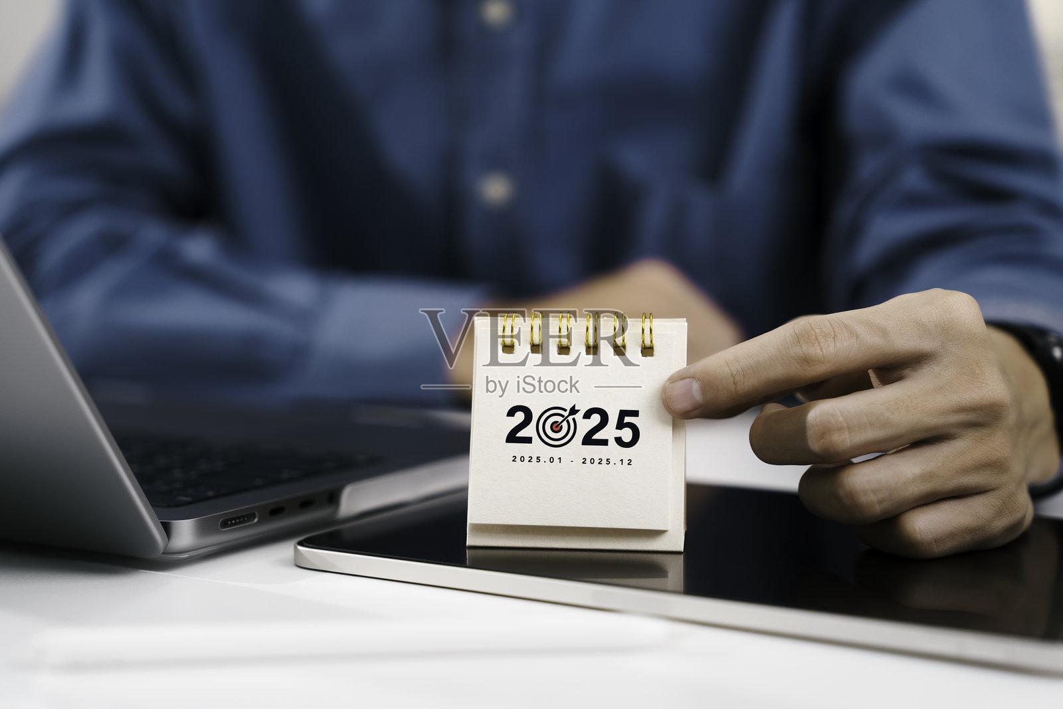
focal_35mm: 70
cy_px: 354
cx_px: 532
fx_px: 2067
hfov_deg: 28.8
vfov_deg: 19.5
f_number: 2.8
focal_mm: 70
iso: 200
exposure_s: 1/125
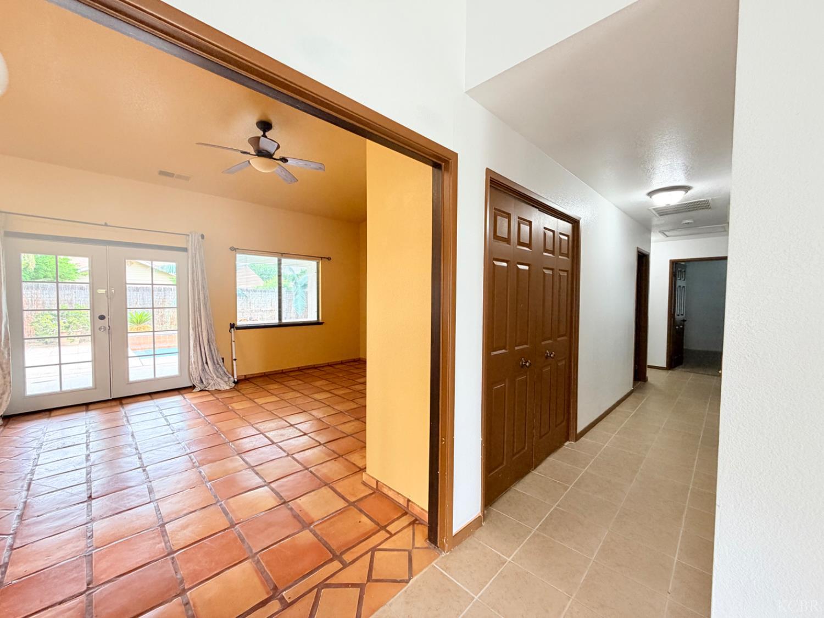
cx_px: 412
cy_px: 309
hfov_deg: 102.1
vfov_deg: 85.7
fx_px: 333
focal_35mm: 14
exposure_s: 1/60
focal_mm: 2.22
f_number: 2.2
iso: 160
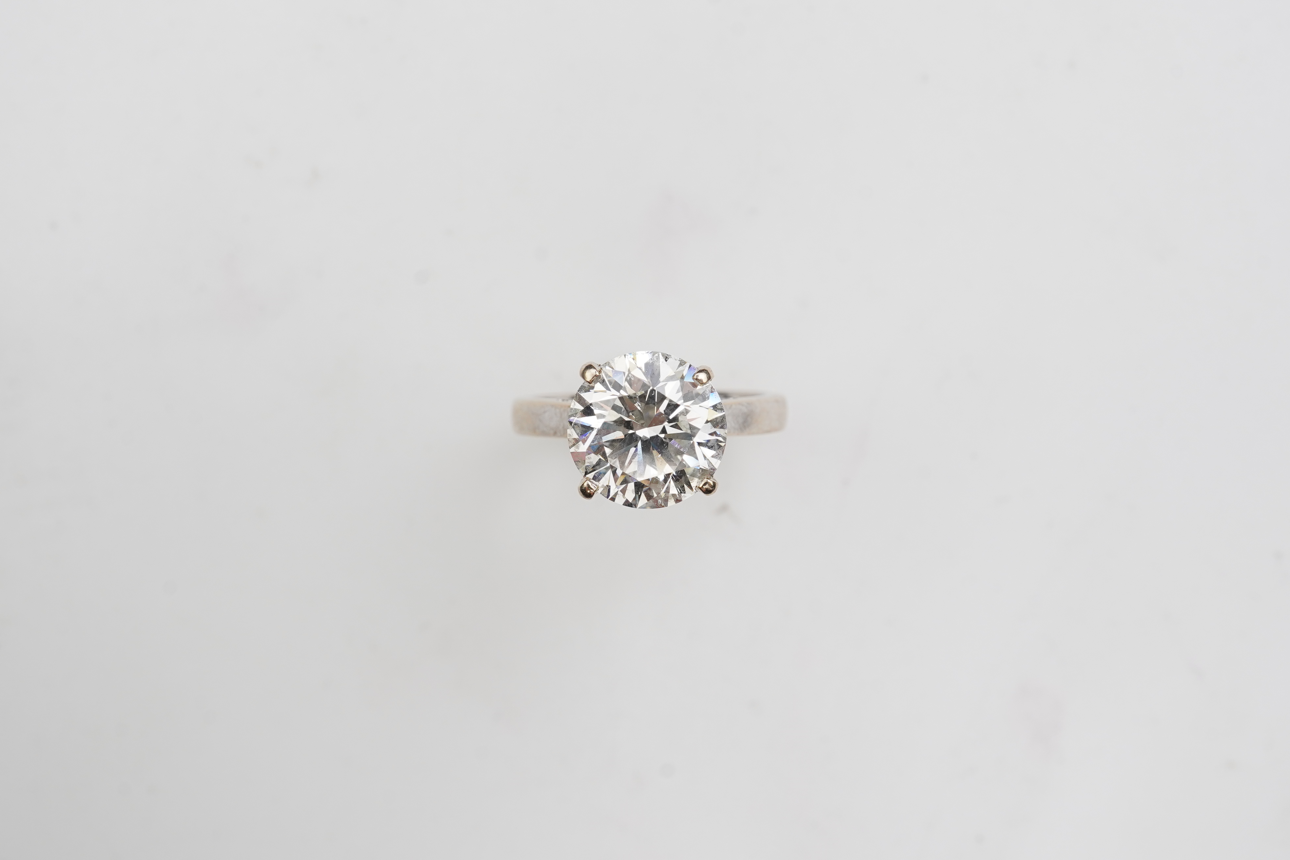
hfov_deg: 43.6
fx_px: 1612
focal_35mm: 45
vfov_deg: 29.9
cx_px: 645
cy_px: 430
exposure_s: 1/100
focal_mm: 30
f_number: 18
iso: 500
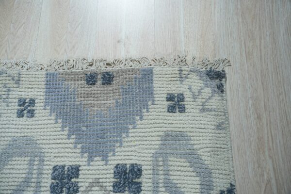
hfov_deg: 59.8
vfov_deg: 42.0
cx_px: 146
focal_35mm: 31
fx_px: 253
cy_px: 97
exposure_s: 1/160
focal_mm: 31.3
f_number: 5
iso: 640
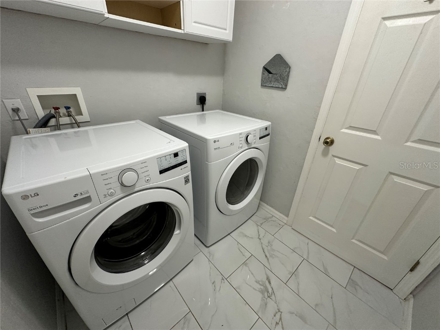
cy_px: 165
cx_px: 220
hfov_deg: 102.1
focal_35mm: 14
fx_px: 178
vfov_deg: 85.7
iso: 250
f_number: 2.2
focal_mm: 2.22
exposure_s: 1/60
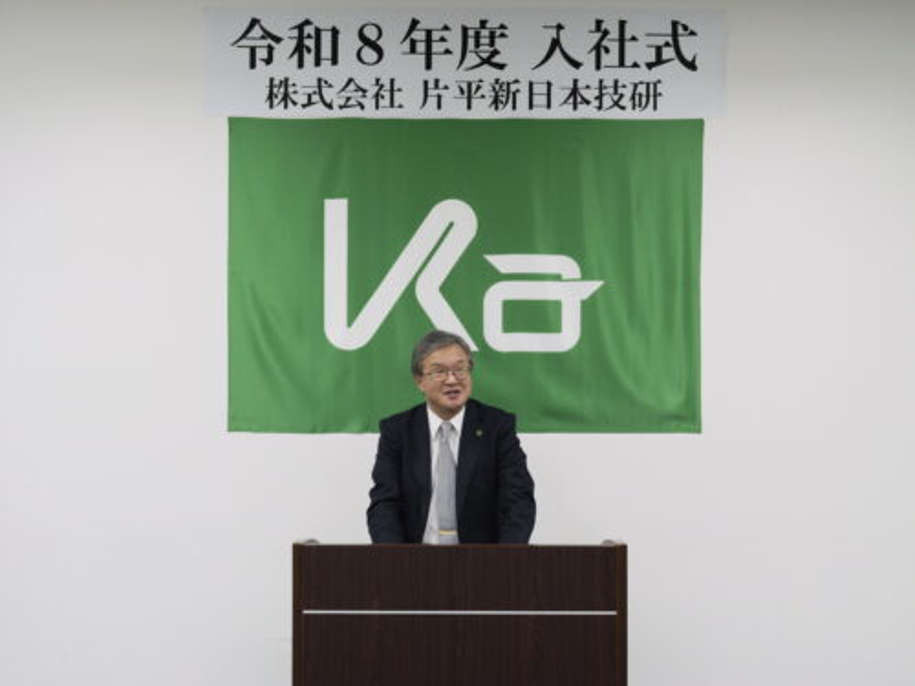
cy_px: 343
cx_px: 458
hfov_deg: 41.2
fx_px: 1216
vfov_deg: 31.5
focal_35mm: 46
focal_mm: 23
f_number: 4.5
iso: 800
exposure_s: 1/80
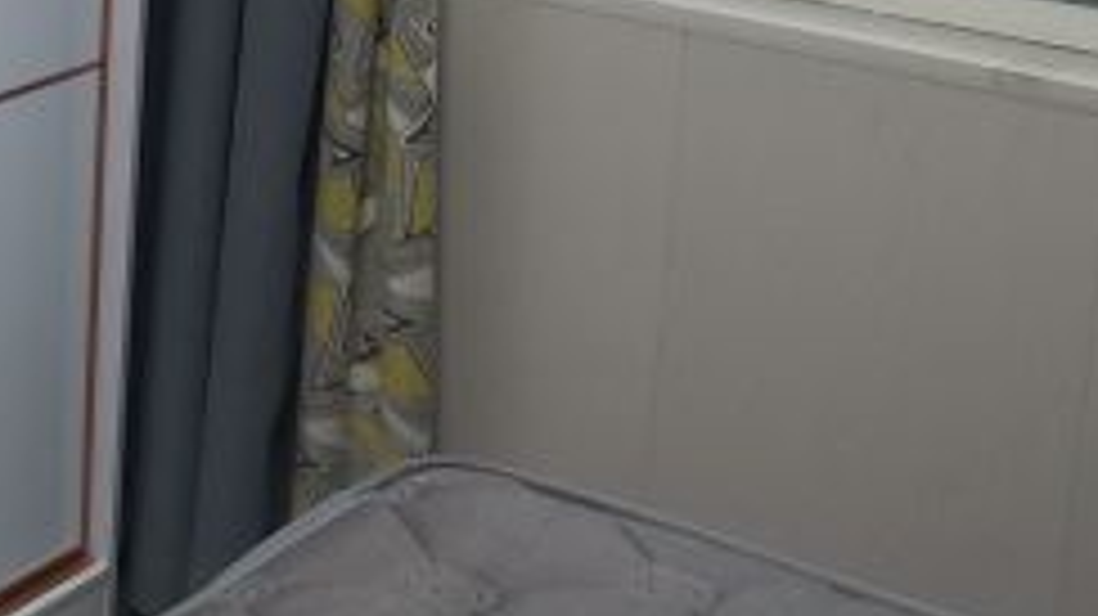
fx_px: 2706
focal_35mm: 93
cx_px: -315
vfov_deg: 12.5
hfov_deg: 20.9
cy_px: -216
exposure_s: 1/50
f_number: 1.8
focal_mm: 5.5
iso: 200
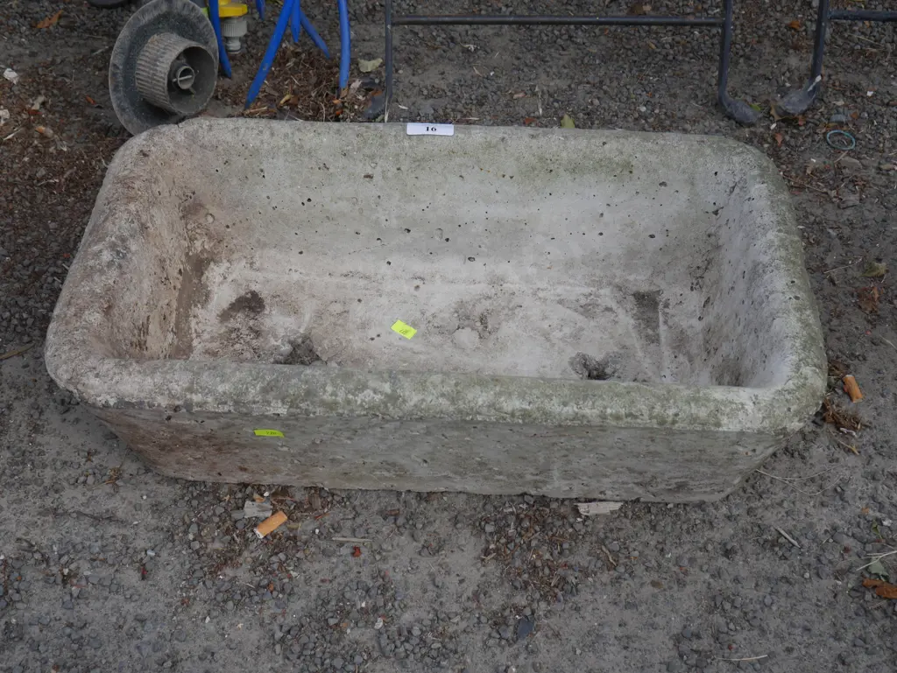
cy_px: 336
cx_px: 448
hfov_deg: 44.8
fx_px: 1089
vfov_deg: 34.4
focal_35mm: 42
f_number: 7.1
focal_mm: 21
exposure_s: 1/250
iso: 200
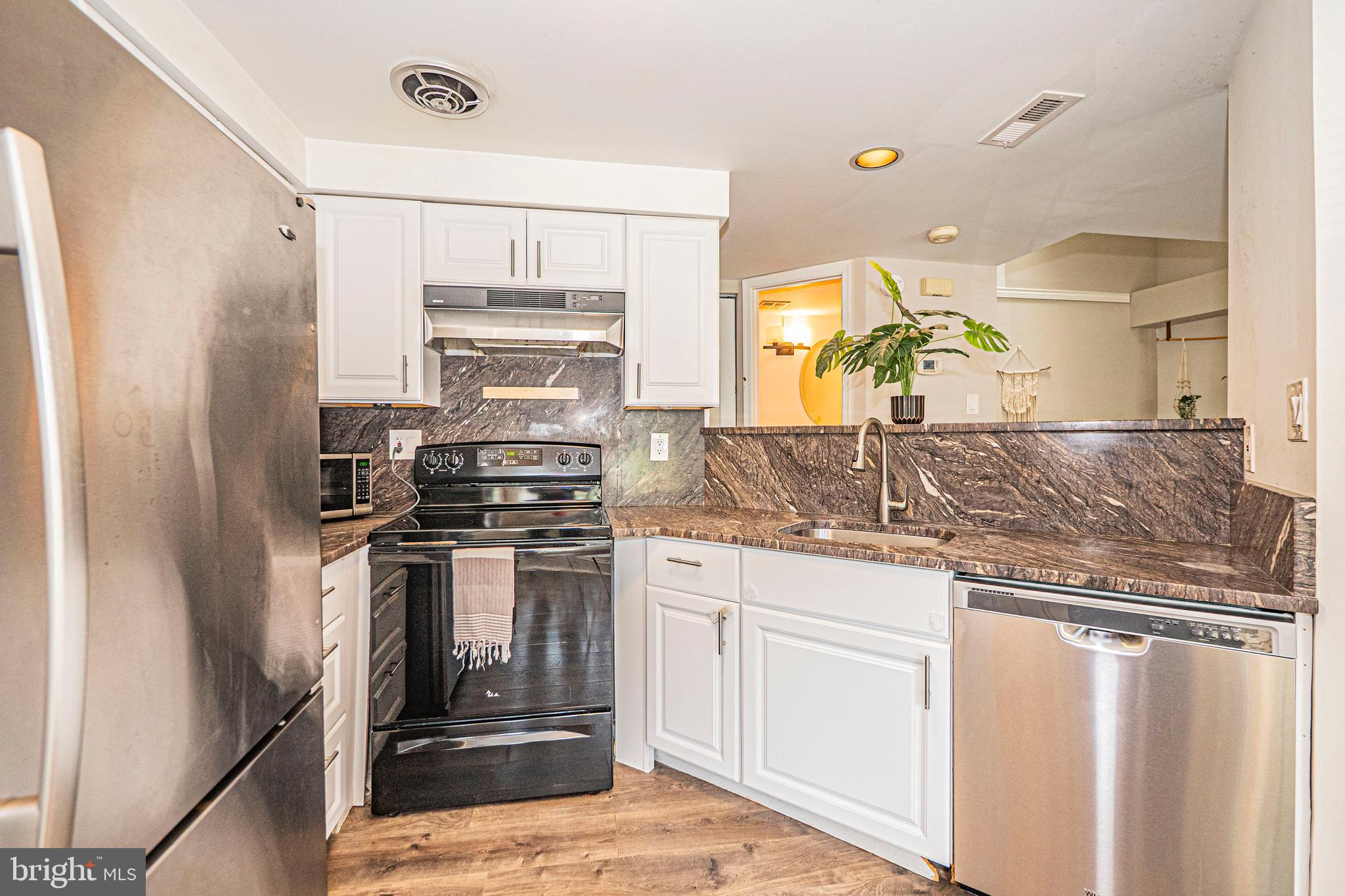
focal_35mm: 14
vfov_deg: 81.2
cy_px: 448
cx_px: 672
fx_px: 523
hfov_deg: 104.3
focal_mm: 7
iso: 640
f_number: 4
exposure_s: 1/40
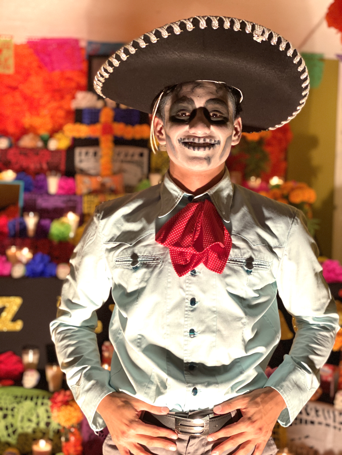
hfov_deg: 28.0
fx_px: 685
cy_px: 228
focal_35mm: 52
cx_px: 171
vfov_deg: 36.8
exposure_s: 1/30
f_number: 2
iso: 400
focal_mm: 6
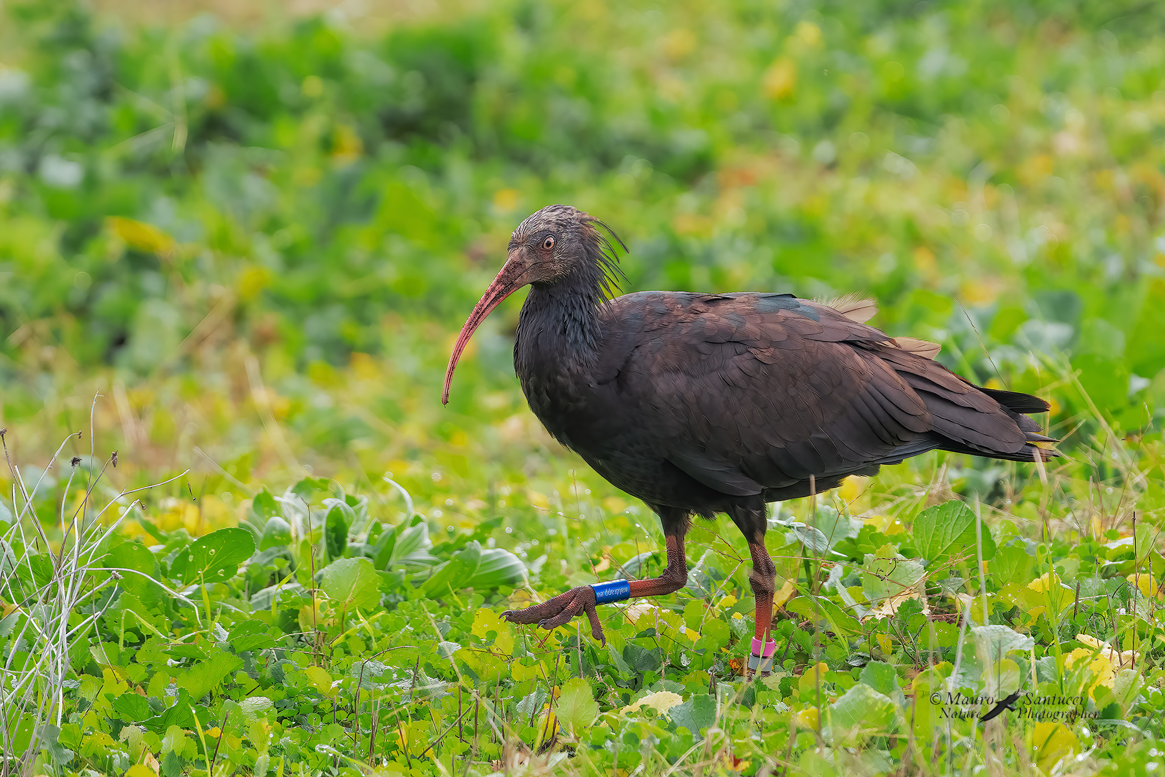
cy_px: 388
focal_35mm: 658
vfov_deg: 2.1
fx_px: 21297
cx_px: 582
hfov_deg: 3.1
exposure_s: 1/2000
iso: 8000
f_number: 9
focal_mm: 658
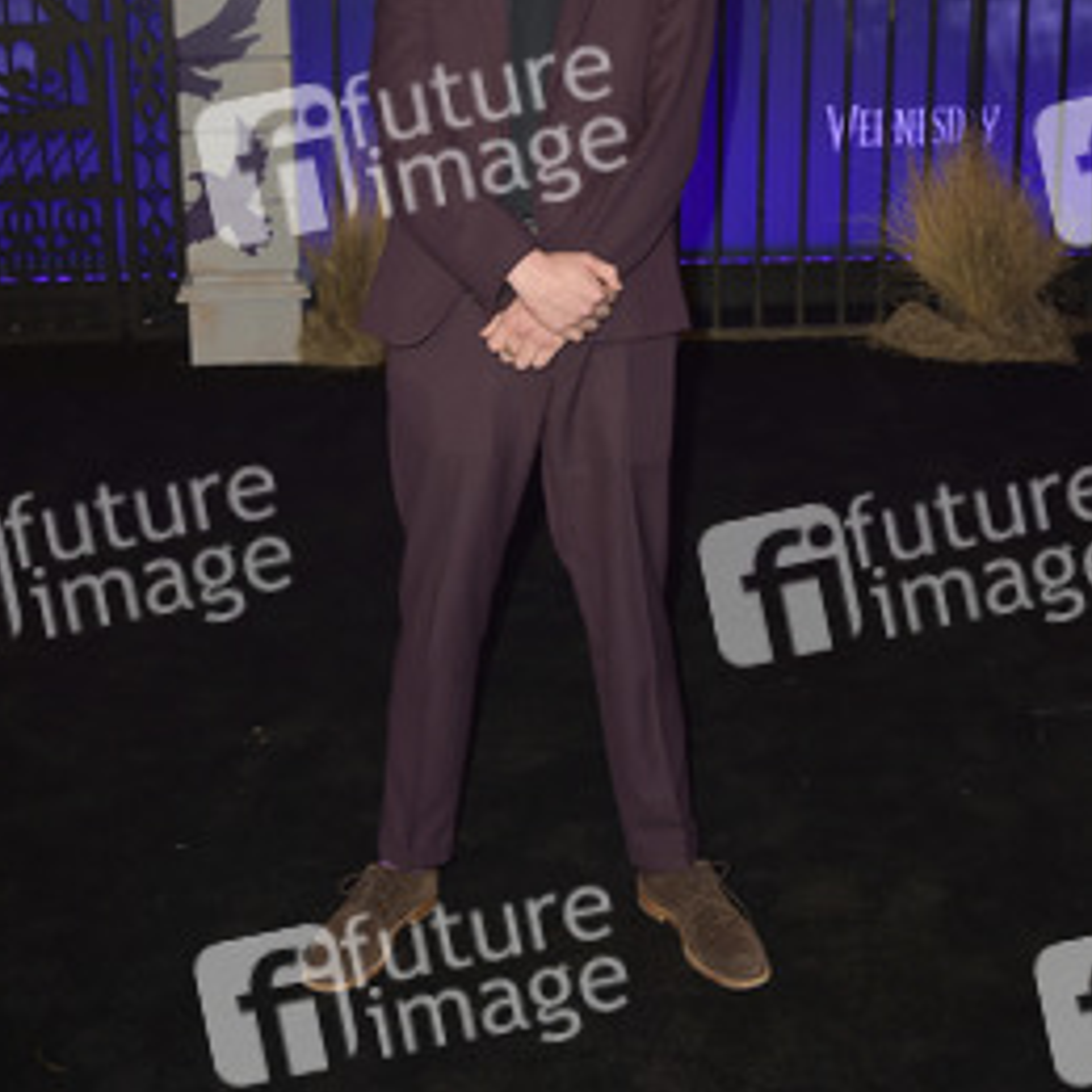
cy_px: 357
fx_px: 1677
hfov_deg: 36.1
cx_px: 536
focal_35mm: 47
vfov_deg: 35.7
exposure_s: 1/250
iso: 640
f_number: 6.3
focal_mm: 36
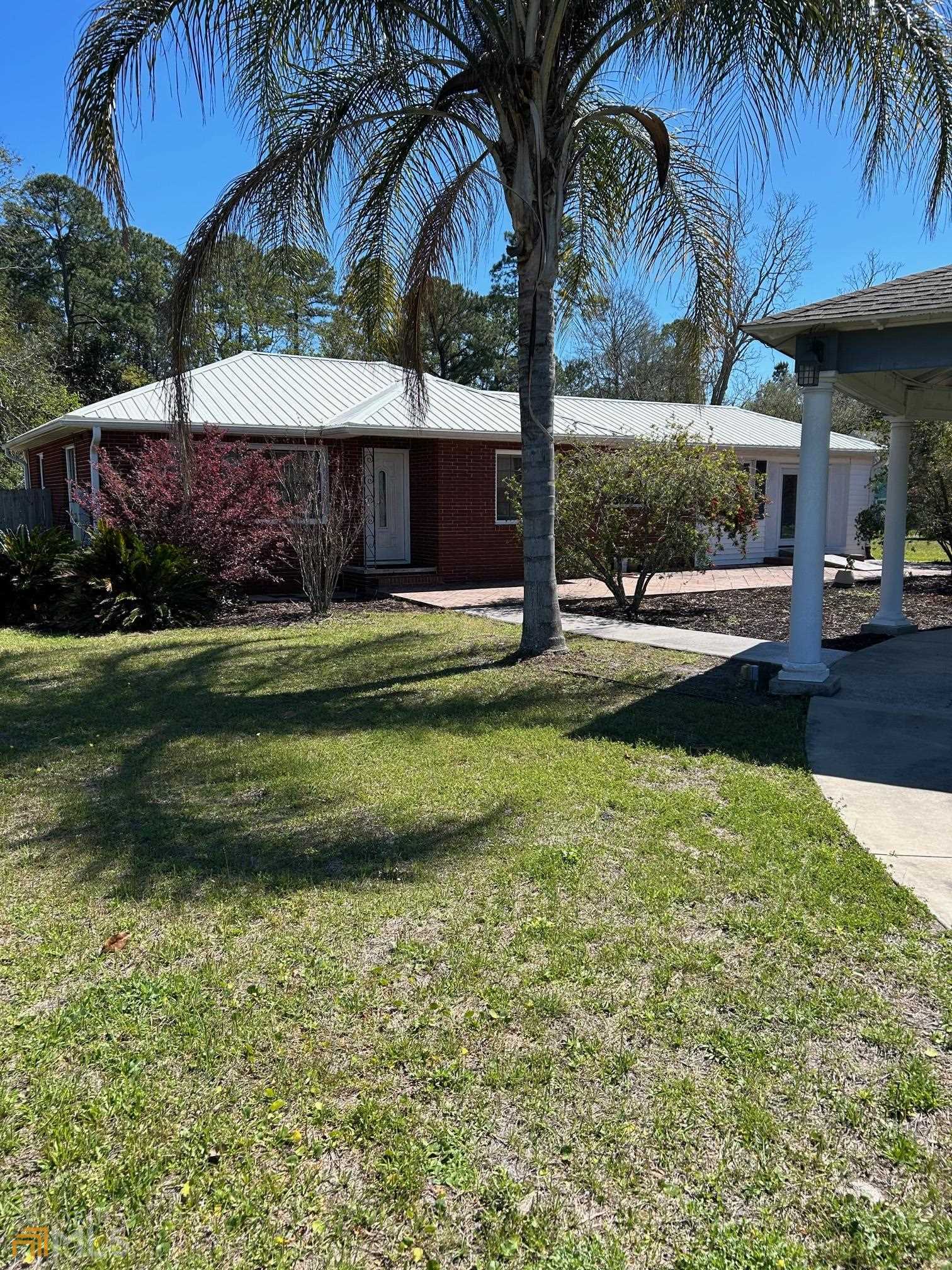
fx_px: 953
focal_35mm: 26
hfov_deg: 53.1
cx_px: 476
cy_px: 635
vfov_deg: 67.3
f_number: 1.5
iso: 50
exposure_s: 1/2915
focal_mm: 5.7
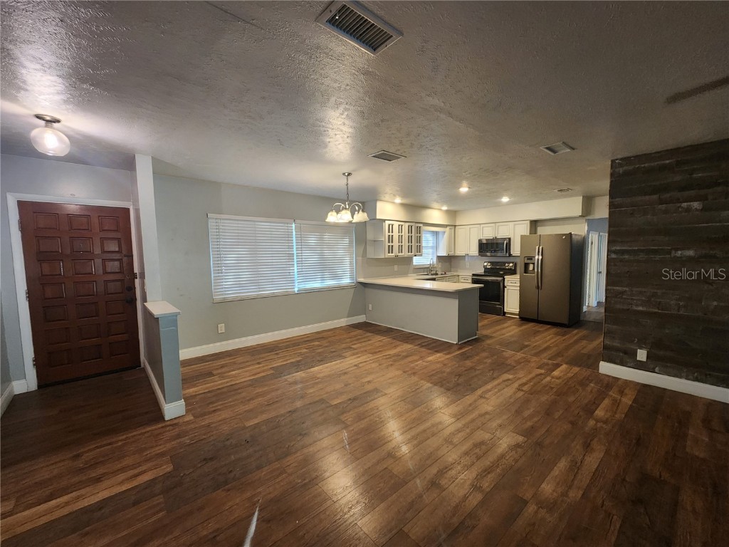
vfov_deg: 89.9
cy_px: 274
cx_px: 364
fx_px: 274
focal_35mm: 13
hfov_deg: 106.2
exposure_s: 1/40
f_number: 2.2
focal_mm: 2.2
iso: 320
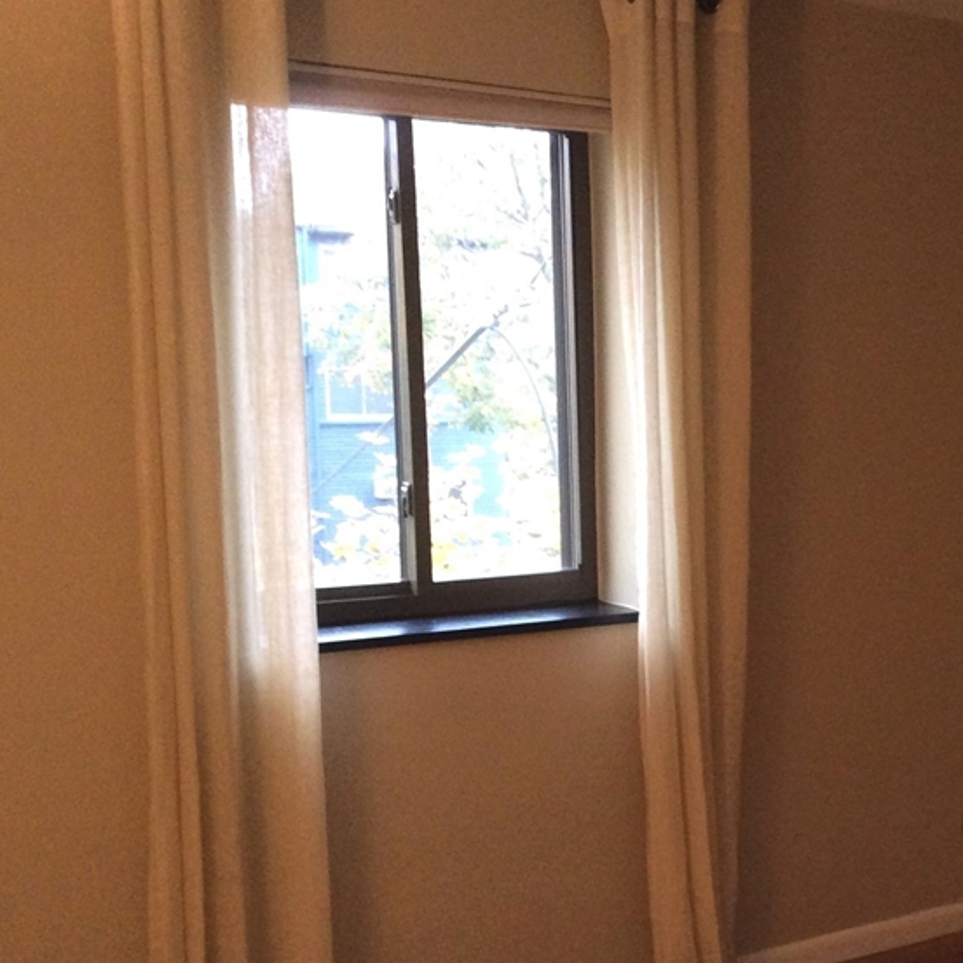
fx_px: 1700
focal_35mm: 54
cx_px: 848
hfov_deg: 30.4
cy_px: 584
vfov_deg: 31.5
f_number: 2.4
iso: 250
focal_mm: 3.3
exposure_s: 1/24
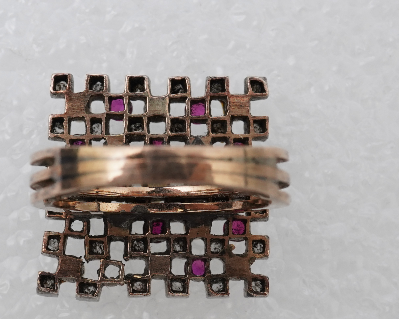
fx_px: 992
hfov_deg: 22.7
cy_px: 222
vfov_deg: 18.2
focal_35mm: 84
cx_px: 159
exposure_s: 1/125
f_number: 22
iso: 640
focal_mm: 30
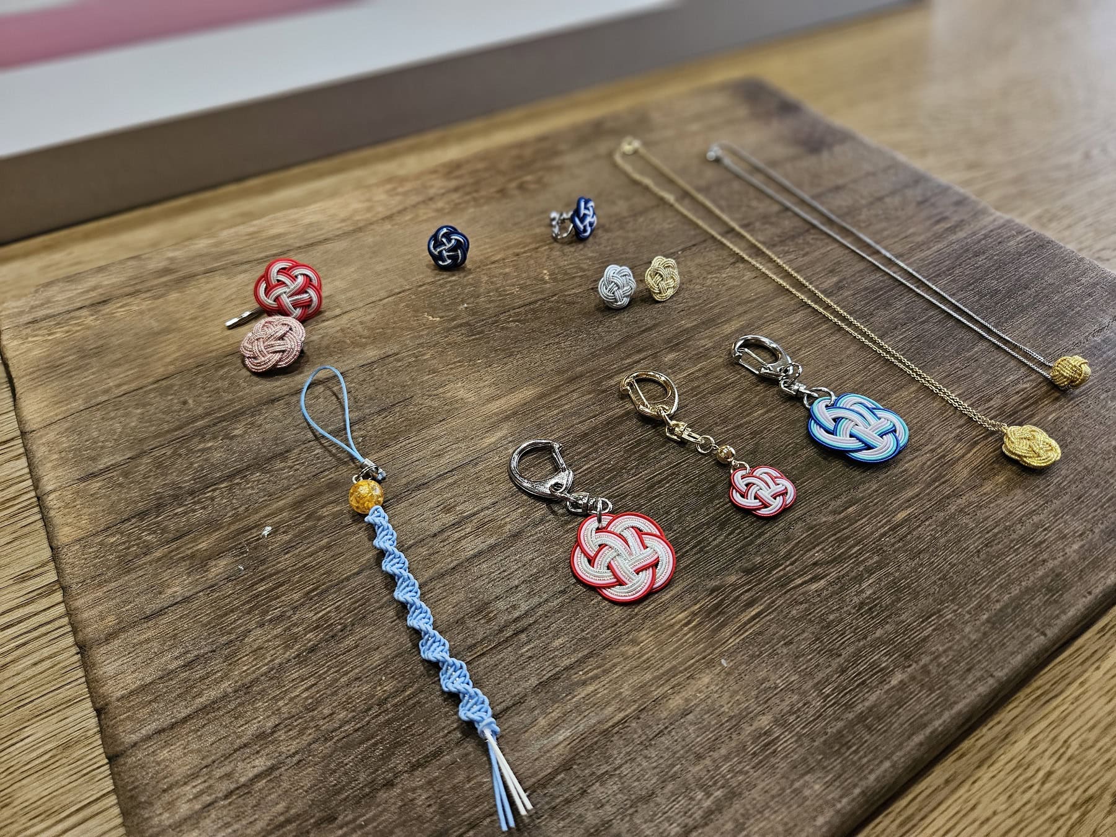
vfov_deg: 58.9
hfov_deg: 73.9
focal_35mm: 23
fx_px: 742
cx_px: 558
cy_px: 418
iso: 200
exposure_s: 1/120
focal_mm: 5.4
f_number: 1.8
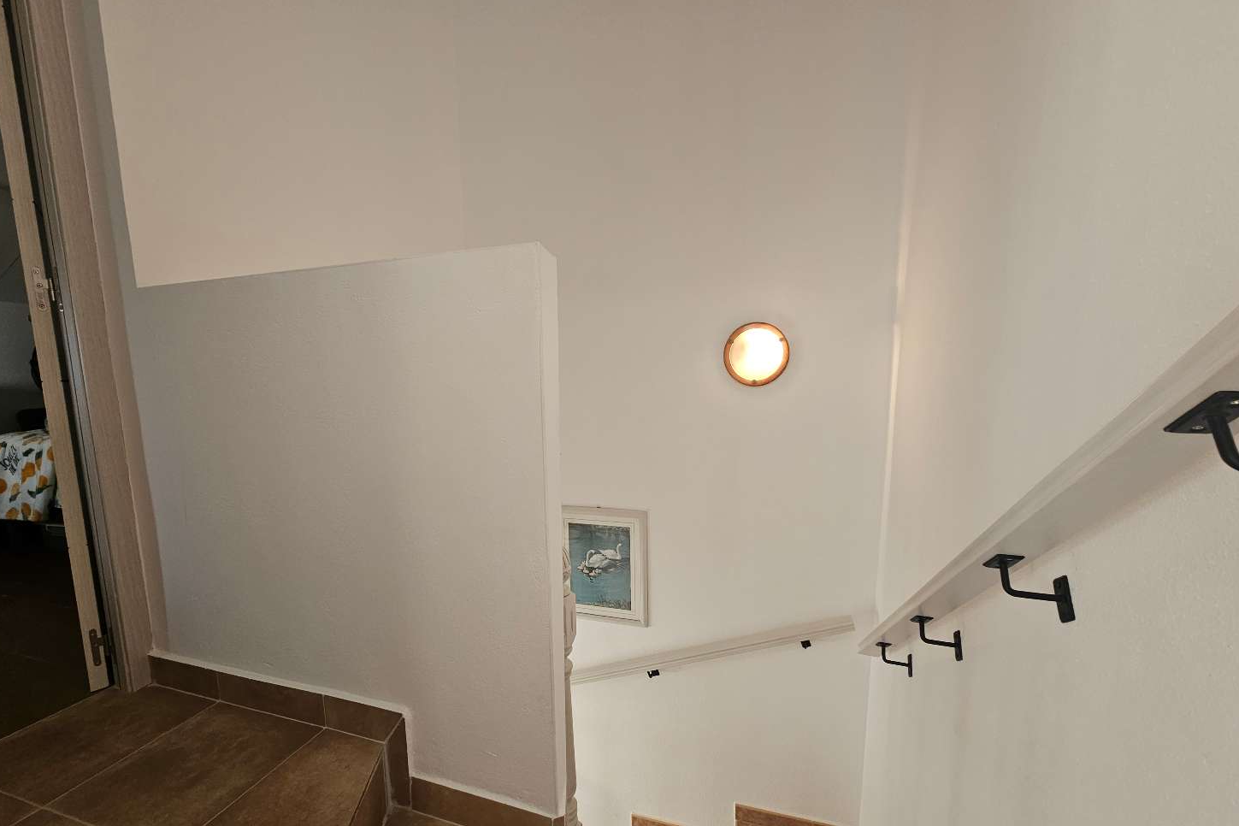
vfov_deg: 81.1
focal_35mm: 14
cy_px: 446
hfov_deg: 104.2
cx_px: 602
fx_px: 482
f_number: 2.2
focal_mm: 2.2
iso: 125
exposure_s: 1/50
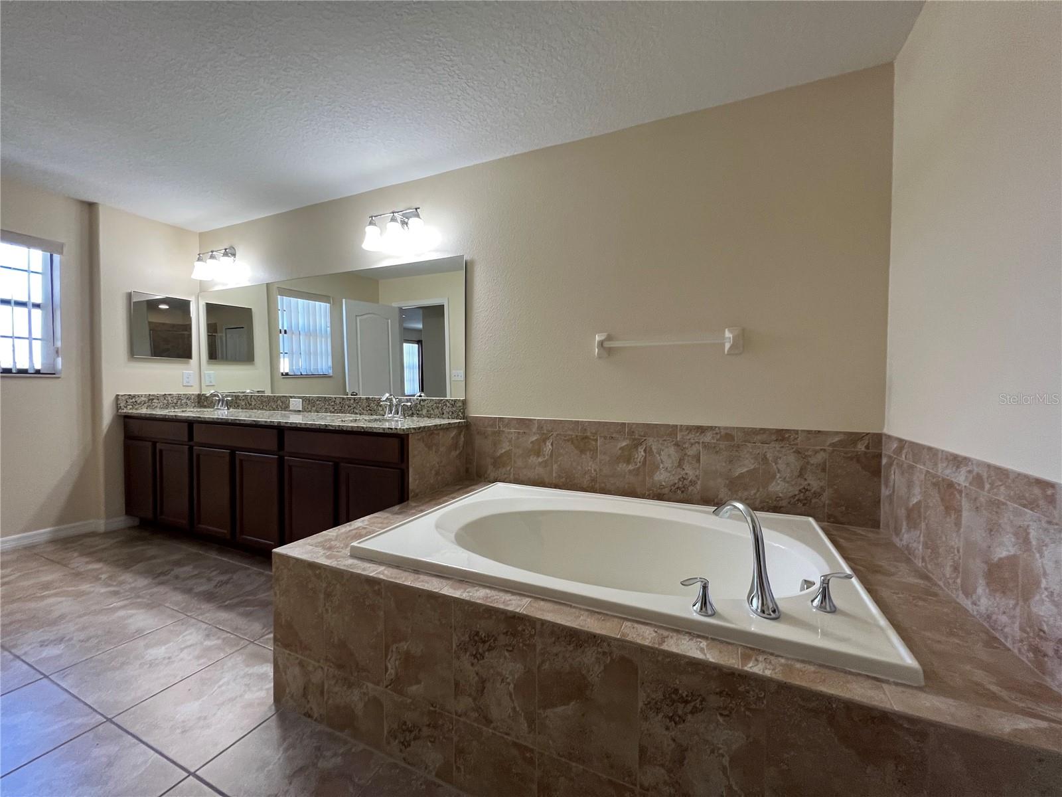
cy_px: 398
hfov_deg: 106.2
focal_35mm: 13
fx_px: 399
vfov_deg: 89.9
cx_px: 531
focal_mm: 1.57
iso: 250
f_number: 1.8
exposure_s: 1/120
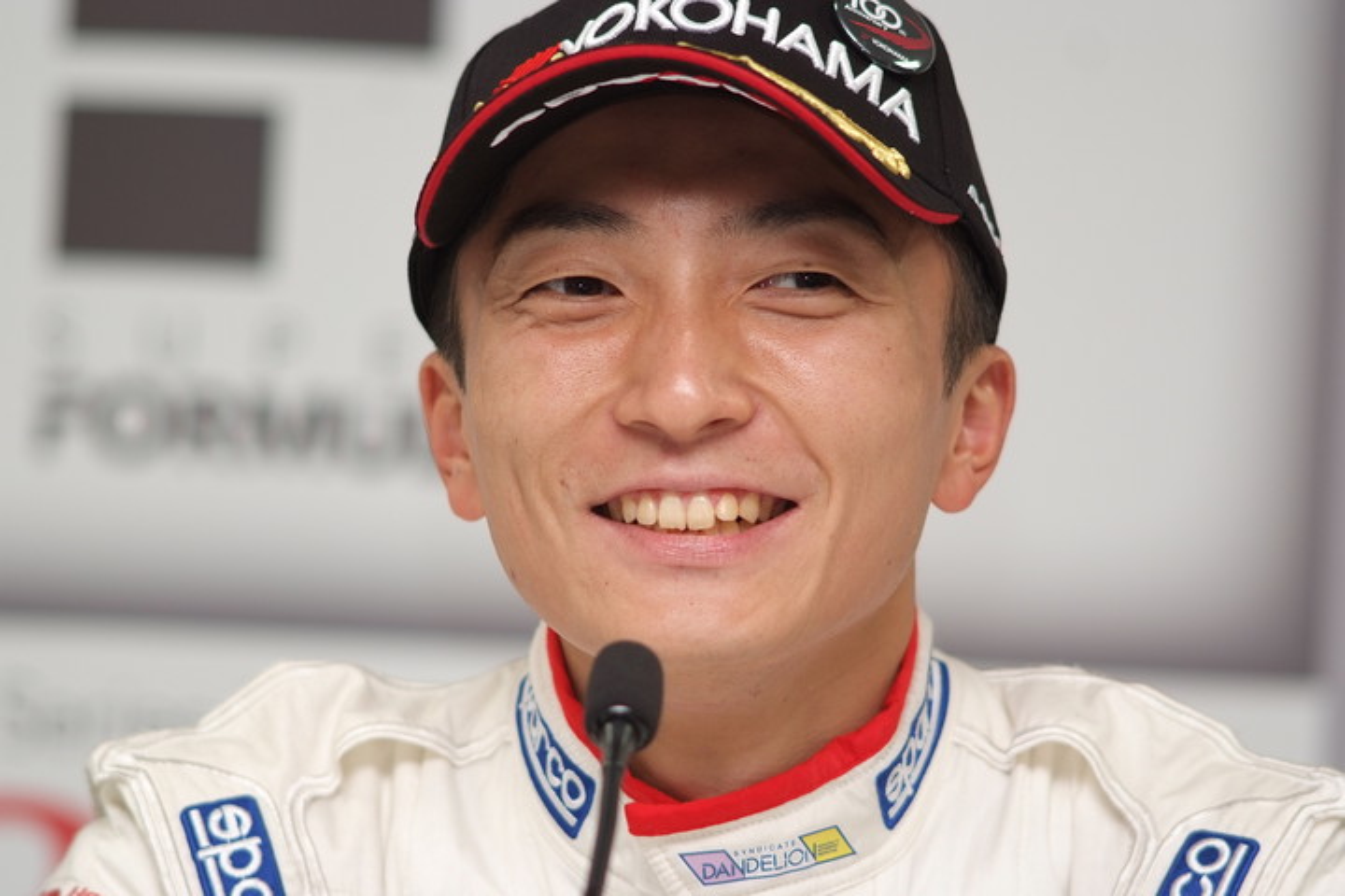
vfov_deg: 5.1
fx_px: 10087
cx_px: 672
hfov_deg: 7.6
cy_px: 448
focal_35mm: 270
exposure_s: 1/250
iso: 400
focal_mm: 180
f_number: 2.8
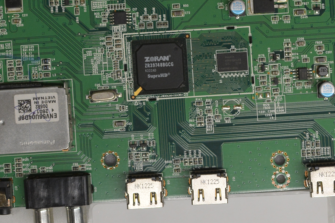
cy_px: 111
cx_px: 234
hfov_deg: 23.2
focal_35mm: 87
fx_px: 809
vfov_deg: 15.7
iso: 400
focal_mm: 18
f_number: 4.5
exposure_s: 1/80
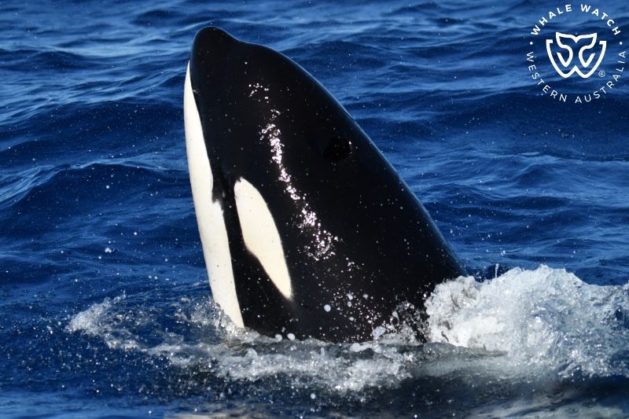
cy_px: 210
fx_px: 6638
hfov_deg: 5.4
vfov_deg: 3.6
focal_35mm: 380
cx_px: 314
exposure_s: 1/8000
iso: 800
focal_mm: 380
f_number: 6
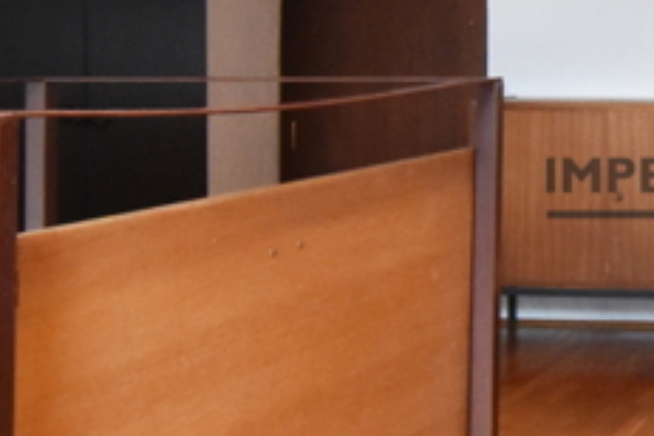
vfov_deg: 17.2
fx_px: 1417
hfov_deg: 23.0
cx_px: 861
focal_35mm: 78
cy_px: 45
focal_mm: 10
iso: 2000
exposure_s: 1/30
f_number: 4.5
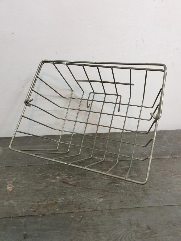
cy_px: 120
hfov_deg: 53.1
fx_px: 181
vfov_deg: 67.3
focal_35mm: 26
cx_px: 90
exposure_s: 1/50
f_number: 1.5
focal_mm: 4.3
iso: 250
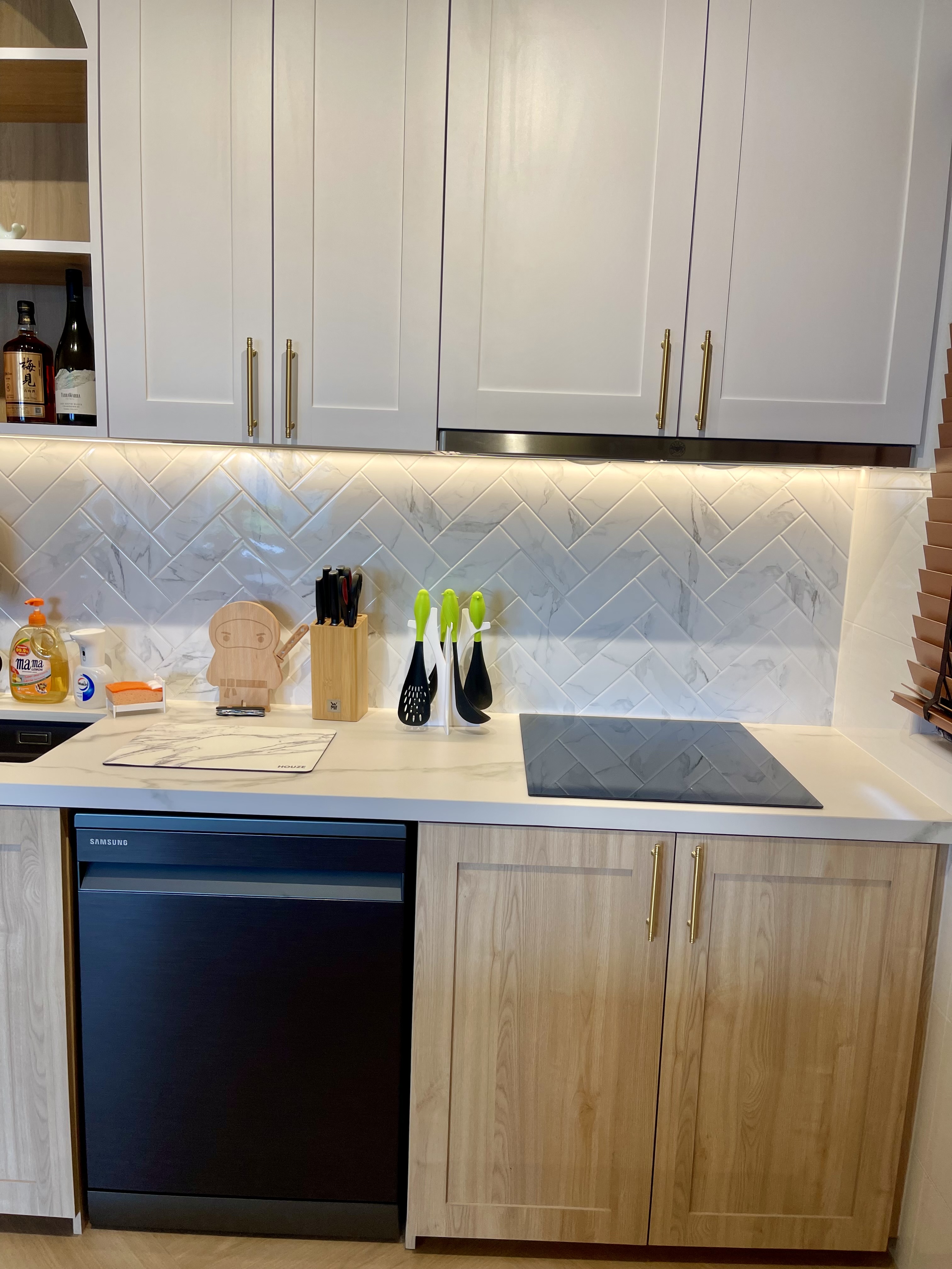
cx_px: 476
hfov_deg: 54.9
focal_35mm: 25
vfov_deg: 69.4
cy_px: 634
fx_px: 917
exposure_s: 1/100
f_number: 1.6
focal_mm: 5.1
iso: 50
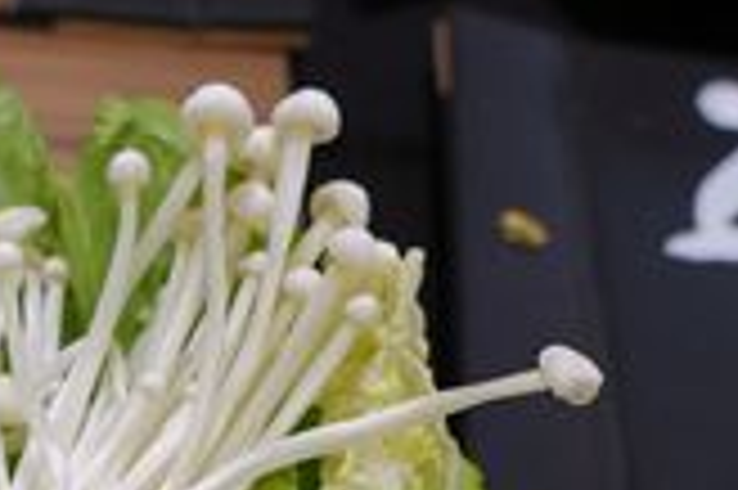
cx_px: -27
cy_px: 820
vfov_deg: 13.2
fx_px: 1946
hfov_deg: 20.7
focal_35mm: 95
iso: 125
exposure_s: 1/30
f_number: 2.5
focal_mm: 8.8
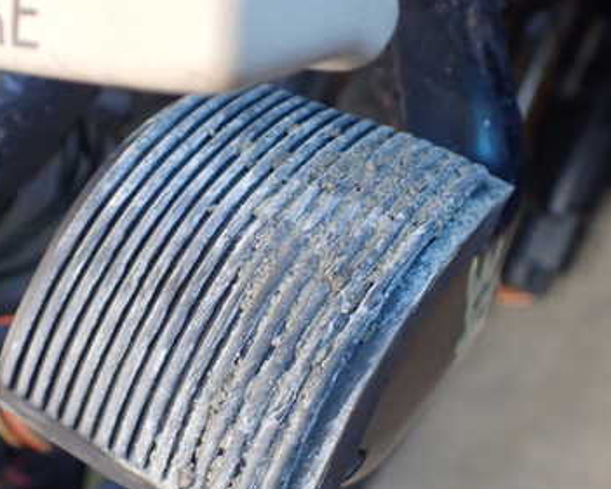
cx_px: 275
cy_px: 265
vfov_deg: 30.3
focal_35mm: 50
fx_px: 904
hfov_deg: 37.3
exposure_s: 1/100
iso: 800
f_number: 2.3
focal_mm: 5.4
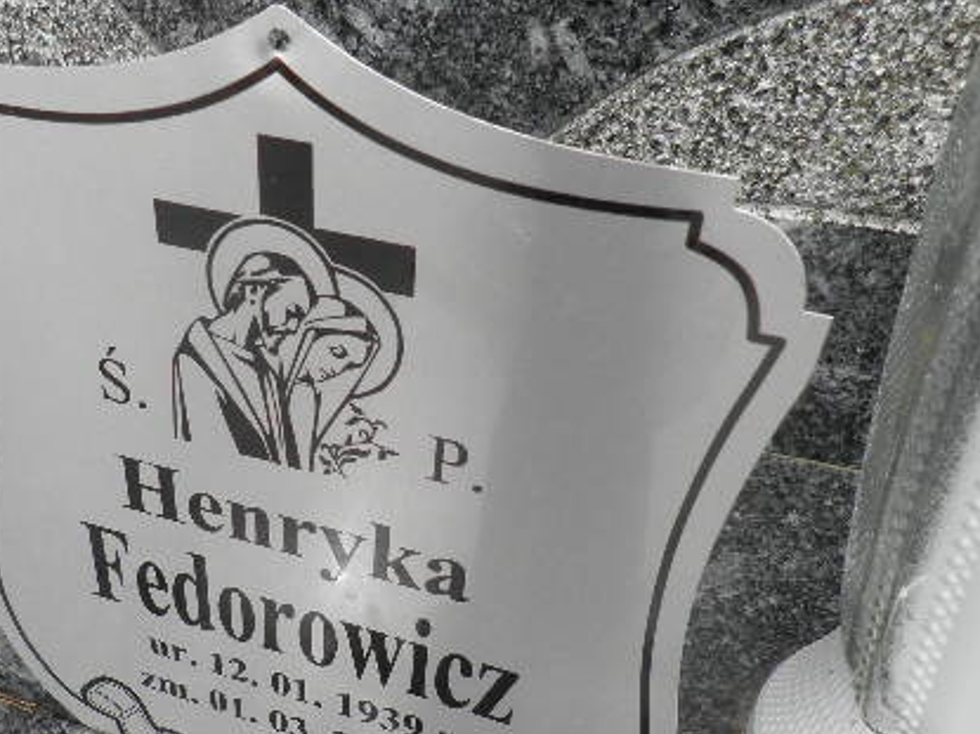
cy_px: 529
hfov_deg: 49.4
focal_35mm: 37
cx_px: 342
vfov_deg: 37.9
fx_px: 1047
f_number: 3.3
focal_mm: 4.3
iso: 64
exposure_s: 1/250
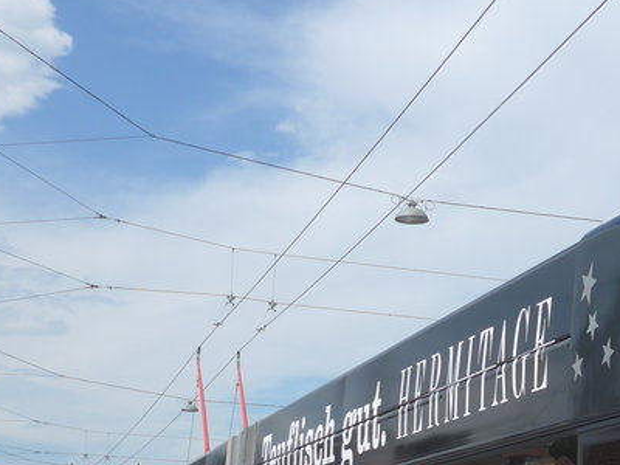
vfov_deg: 16.4
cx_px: 637
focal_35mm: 87
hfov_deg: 21.6
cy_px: 530
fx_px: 1558
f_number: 3.2
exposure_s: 1/1600
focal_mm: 6
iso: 80
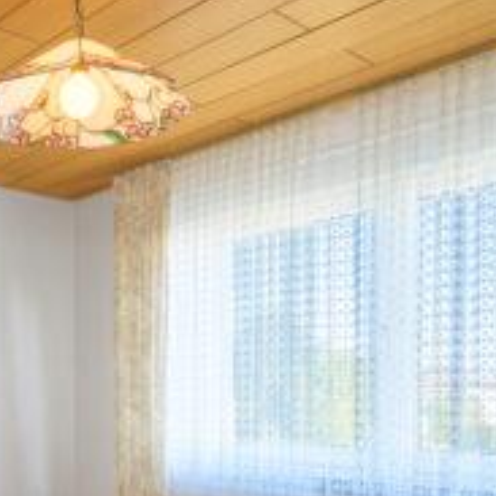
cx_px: 60
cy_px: 385
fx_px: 697
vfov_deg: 38.0
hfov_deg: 36.9
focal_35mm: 43
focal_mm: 19
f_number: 9
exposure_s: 1/10
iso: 100
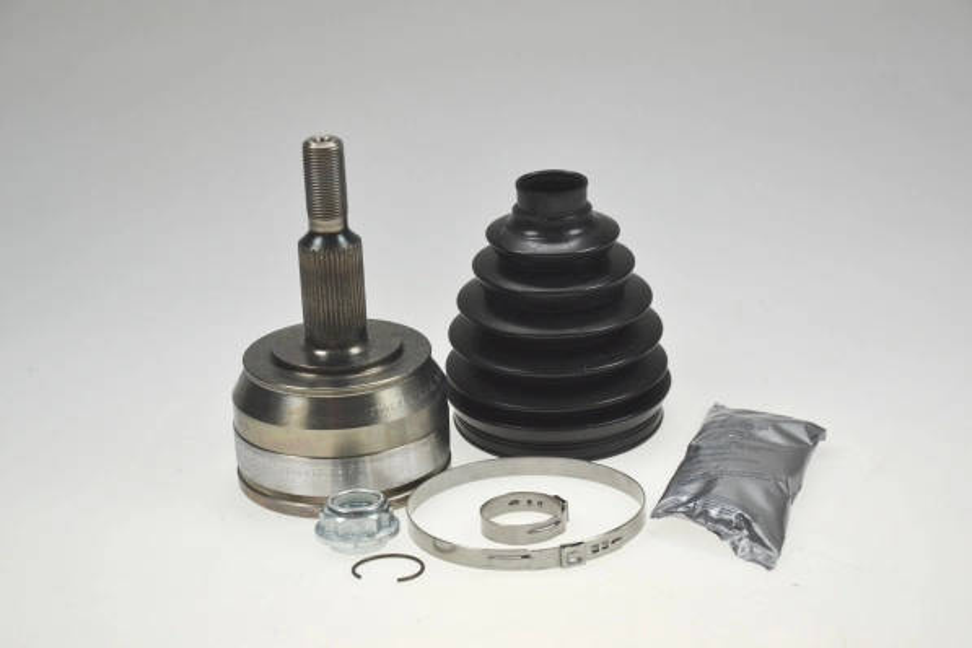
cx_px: 486
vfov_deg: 15.7
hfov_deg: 23.4
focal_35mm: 87
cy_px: 324
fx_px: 2349
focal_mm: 58
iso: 125
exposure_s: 1/250
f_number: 5.6
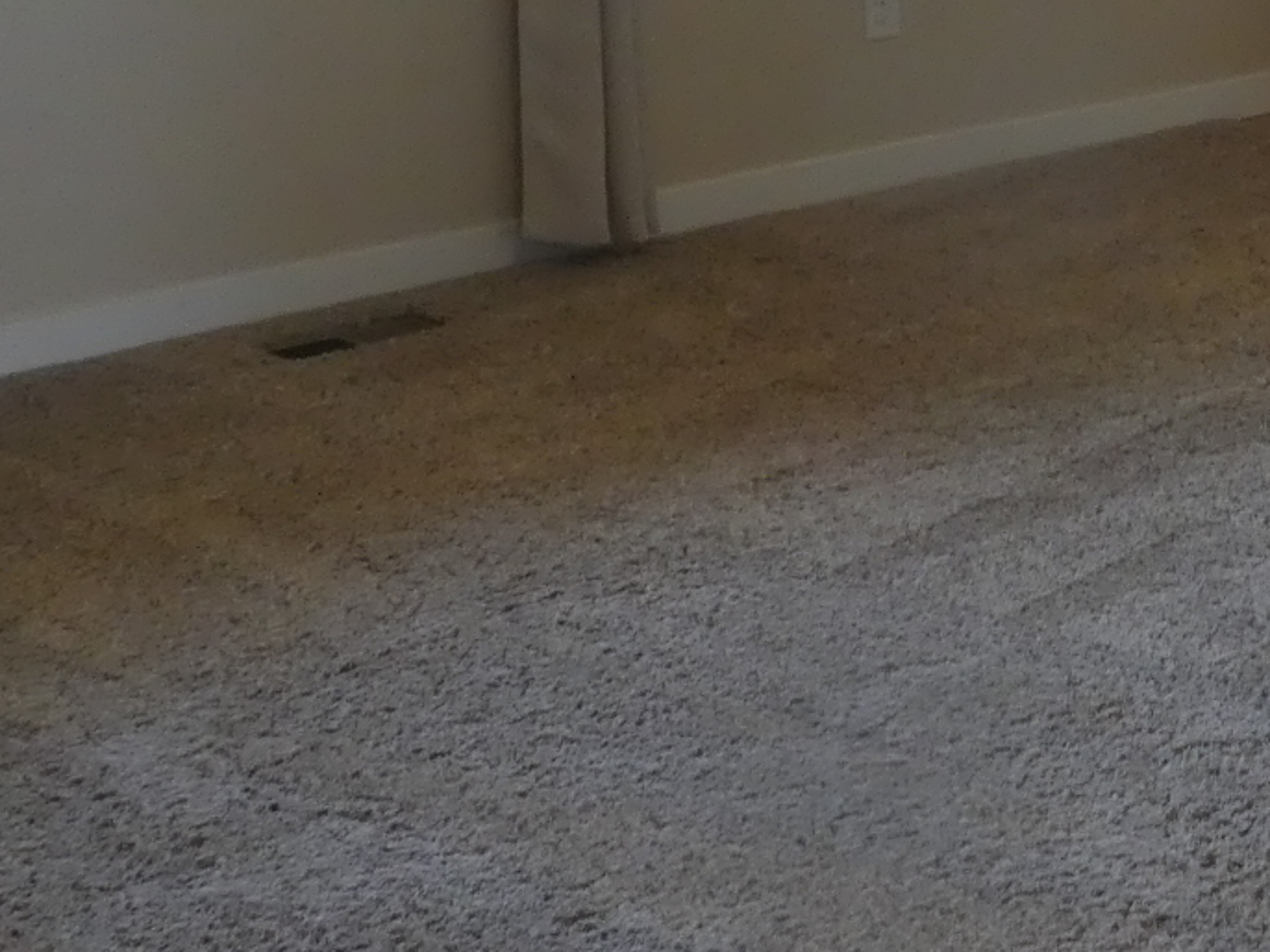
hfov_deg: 20.5
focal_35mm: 84
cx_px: 1799
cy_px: 26
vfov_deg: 17.2
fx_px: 3081
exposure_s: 1/60
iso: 320
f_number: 3.3
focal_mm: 4.3
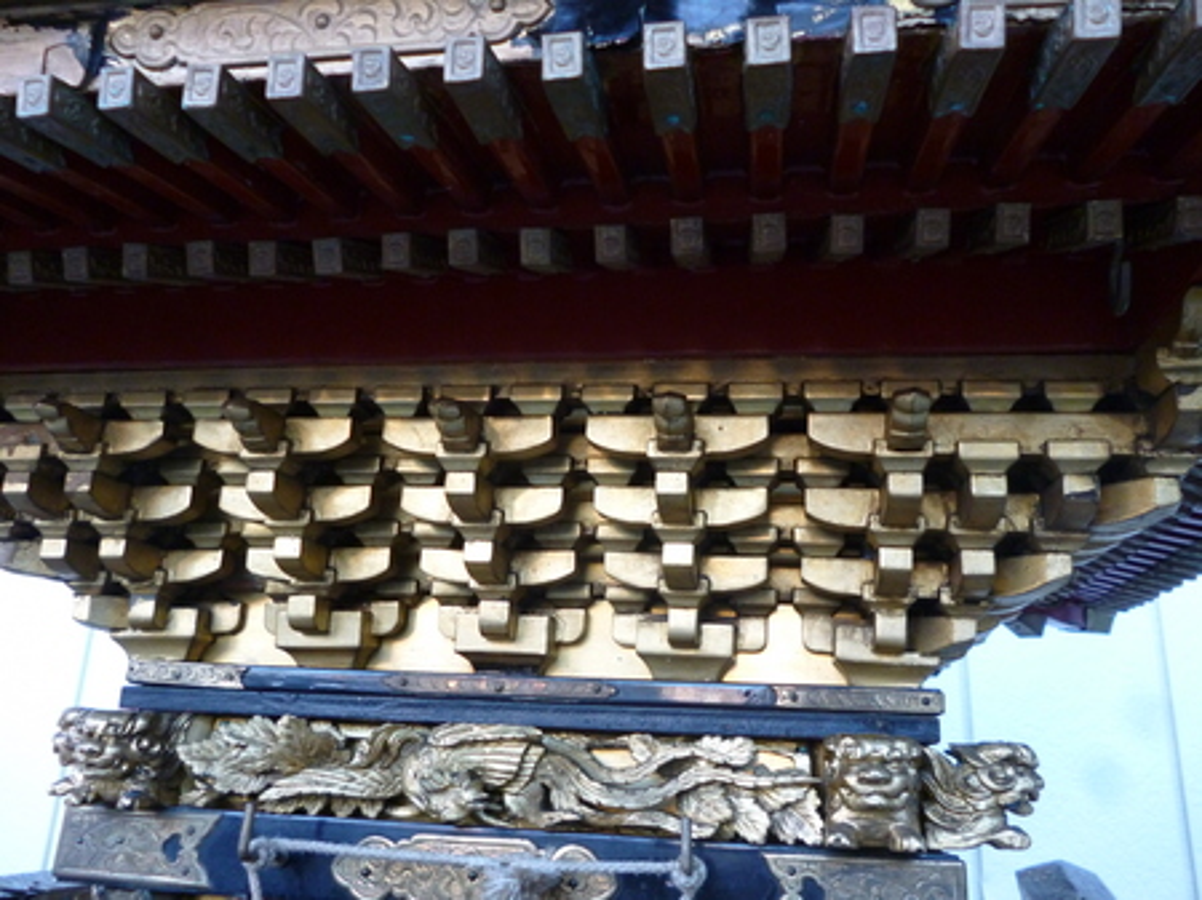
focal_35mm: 28
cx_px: 601
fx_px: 972
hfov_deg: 63.5
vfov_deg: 49.7
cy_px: 450
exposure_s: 1/60
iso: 320
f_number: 3.1
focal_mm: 5
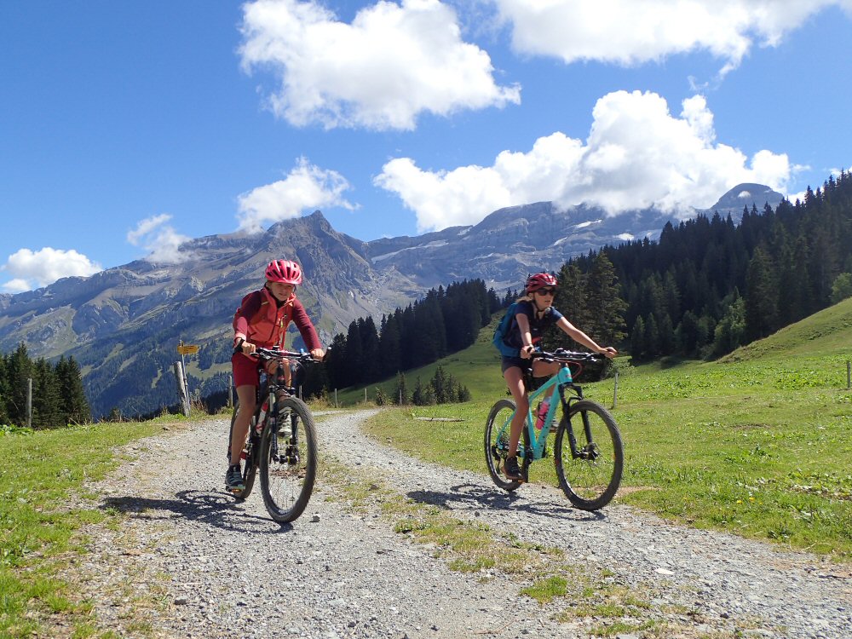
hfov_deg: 56.8
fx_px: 788
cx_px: 426
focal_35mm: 32
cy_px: 320
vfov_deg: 44.2
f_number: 9
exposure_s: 1/125
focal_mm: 5.87
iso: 100
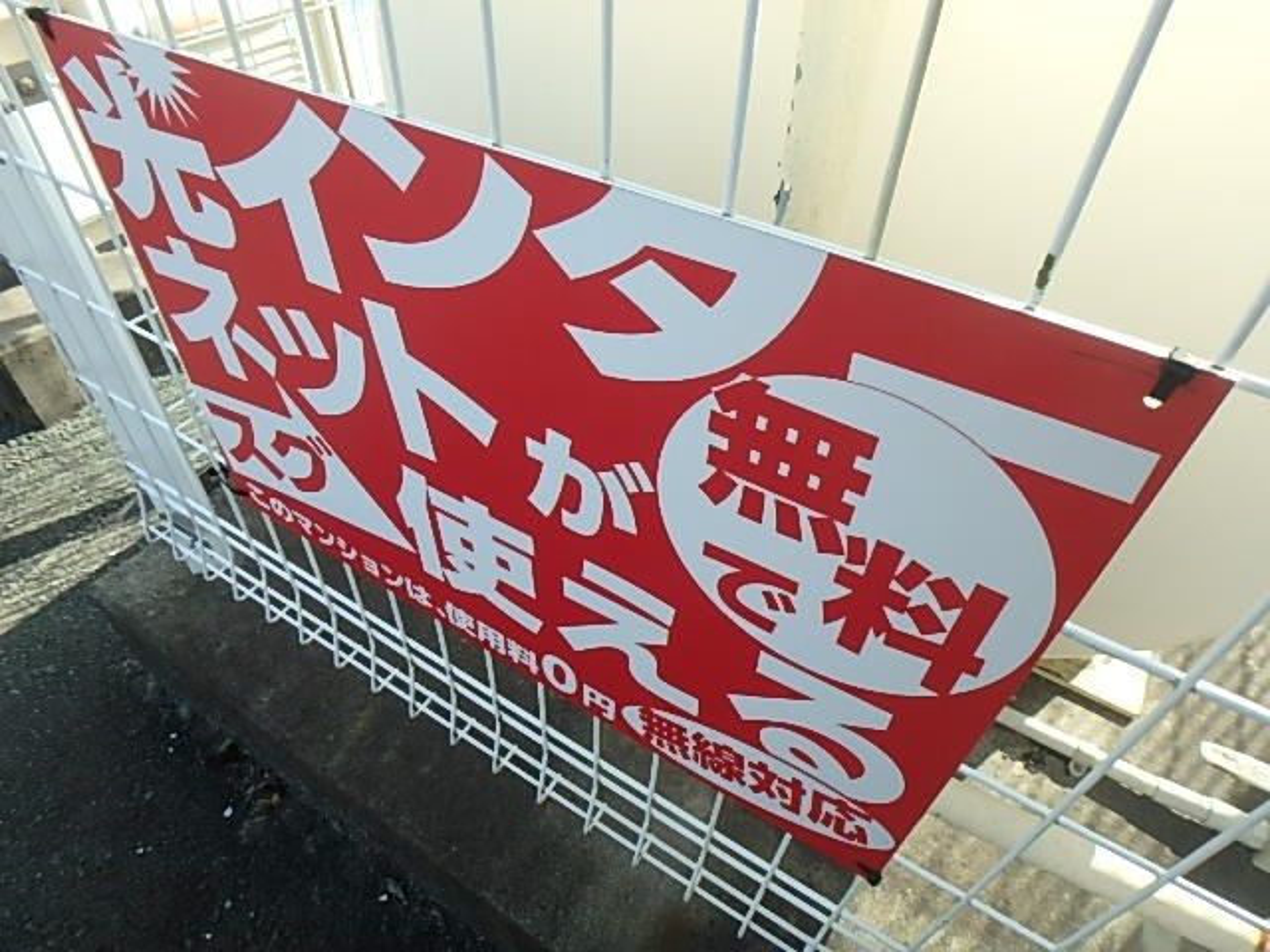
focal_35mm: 21
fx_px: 770
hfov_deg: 79.0
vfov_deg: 63.4
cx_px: 635
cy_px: 476
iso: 125
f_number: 3.5
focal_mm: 3.7
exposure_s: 1/320
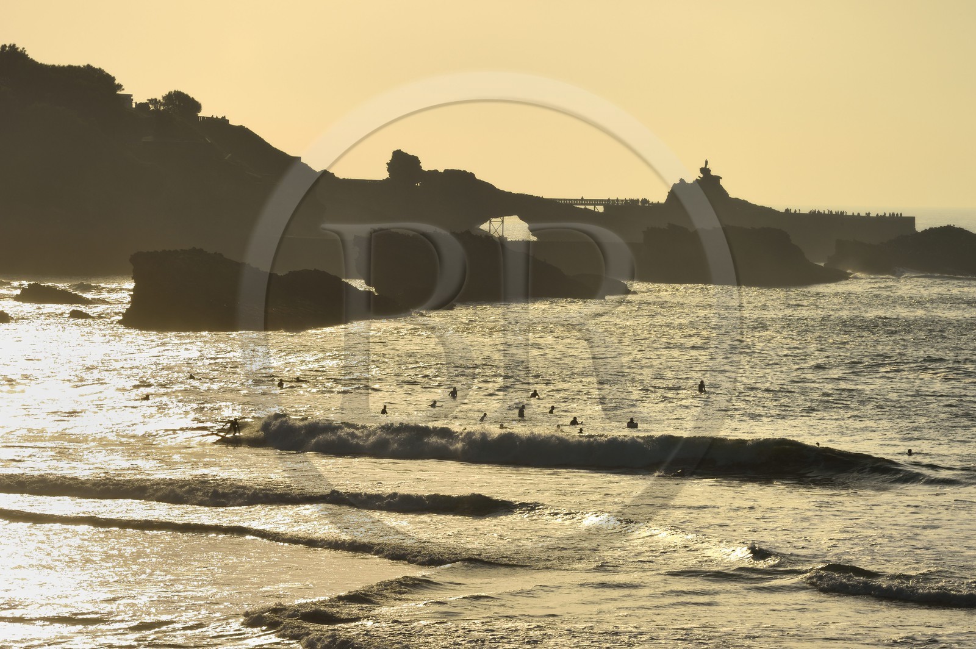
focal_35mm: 200
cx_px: 488
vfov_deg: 6.9
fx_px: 5418
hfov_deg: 10.3
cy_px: 324
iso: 200
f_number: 20
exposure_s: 1/320
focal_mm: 200
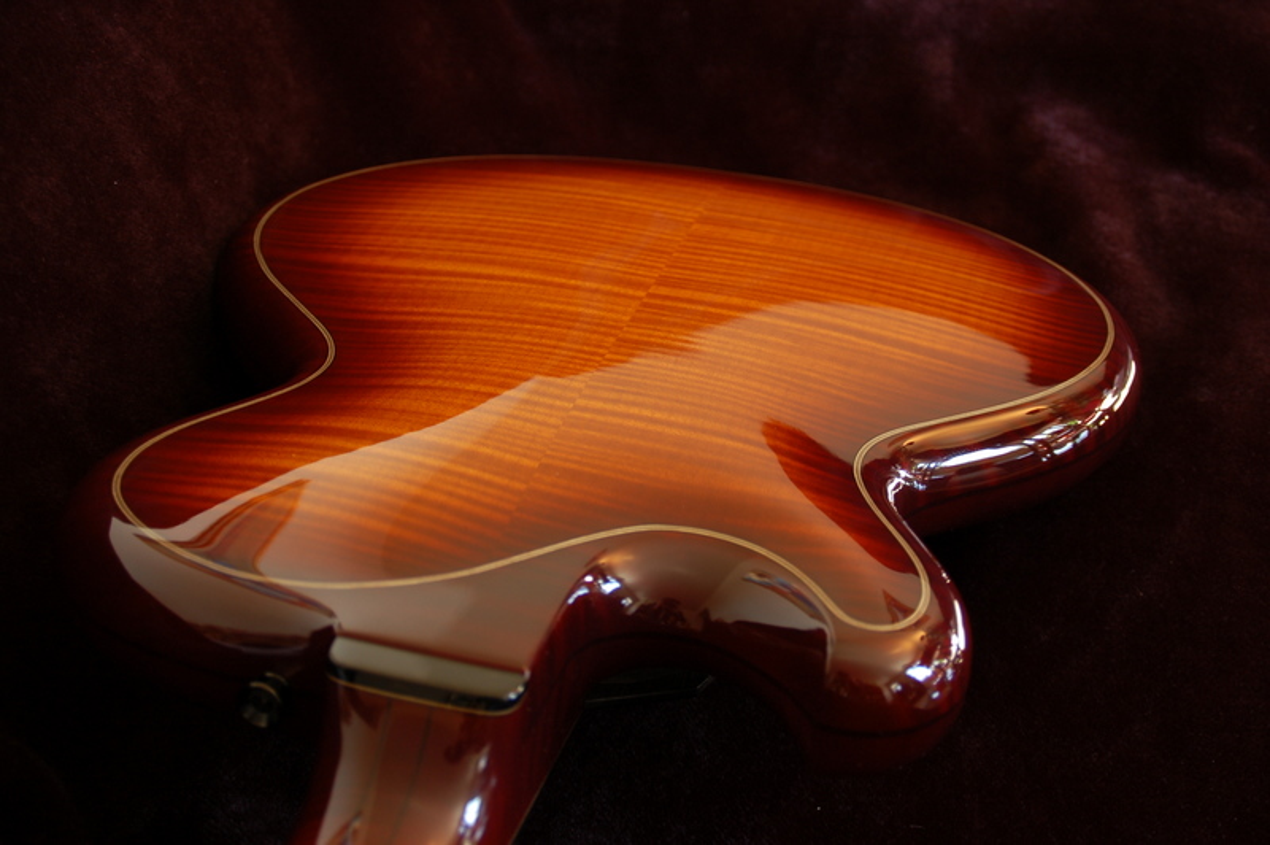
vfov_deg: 23.7
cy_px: 422
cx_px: 635
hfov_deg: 35.1
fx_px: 2009
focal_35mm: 57
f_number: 4.5
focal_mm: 38
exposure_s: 1/8
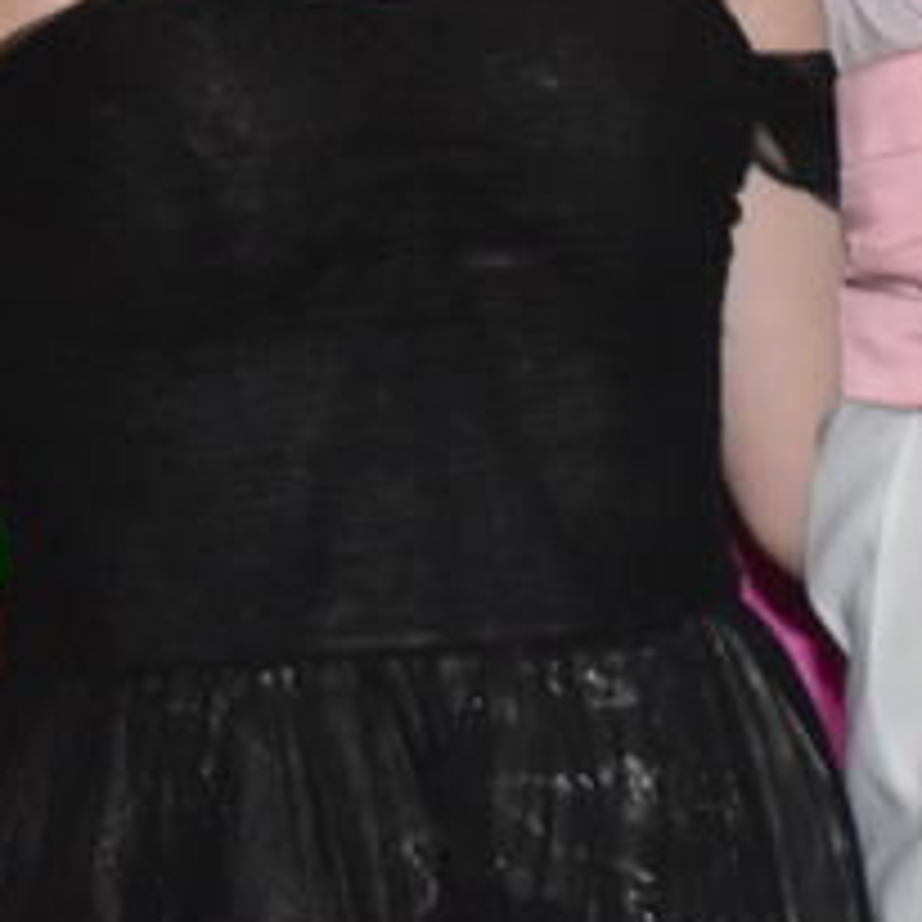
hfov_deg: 5.9
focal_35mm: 293
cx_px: 1133
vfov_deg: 5.9
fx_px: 8829
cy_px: -537
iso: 1600
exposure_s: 1/60
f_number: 5.3
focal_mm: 46
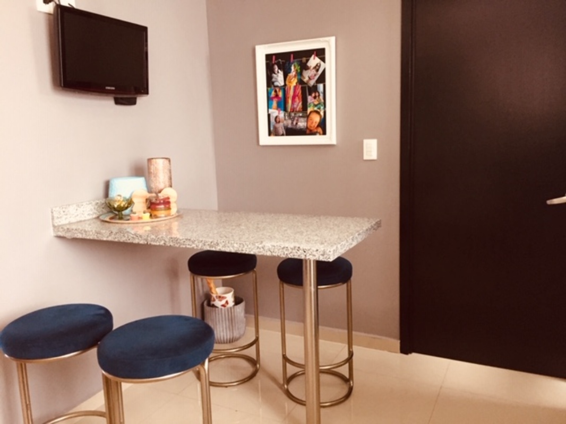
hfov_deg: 61.6
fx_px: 474
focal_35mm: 29
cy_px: 212
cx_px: 283
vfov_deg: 48.2
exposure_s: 1/30
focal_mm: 4.15
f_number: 2.2
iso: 200
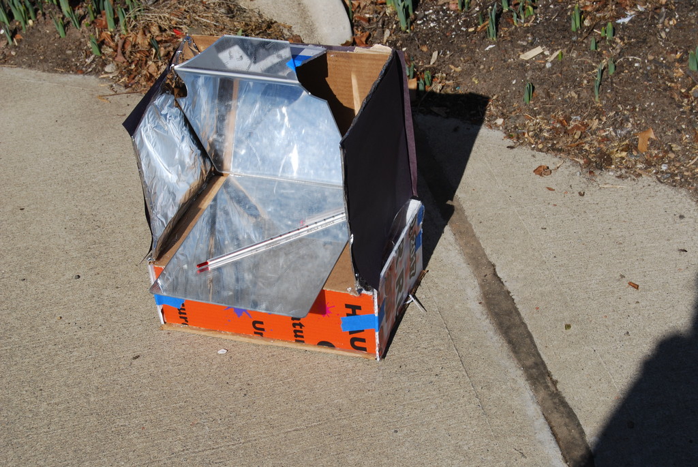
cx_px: 349
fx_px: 1456
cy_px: 234
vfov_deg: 18.2
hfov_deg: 27.0
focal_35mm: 75
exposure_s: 1/320
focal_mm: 50
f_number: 9
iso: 100
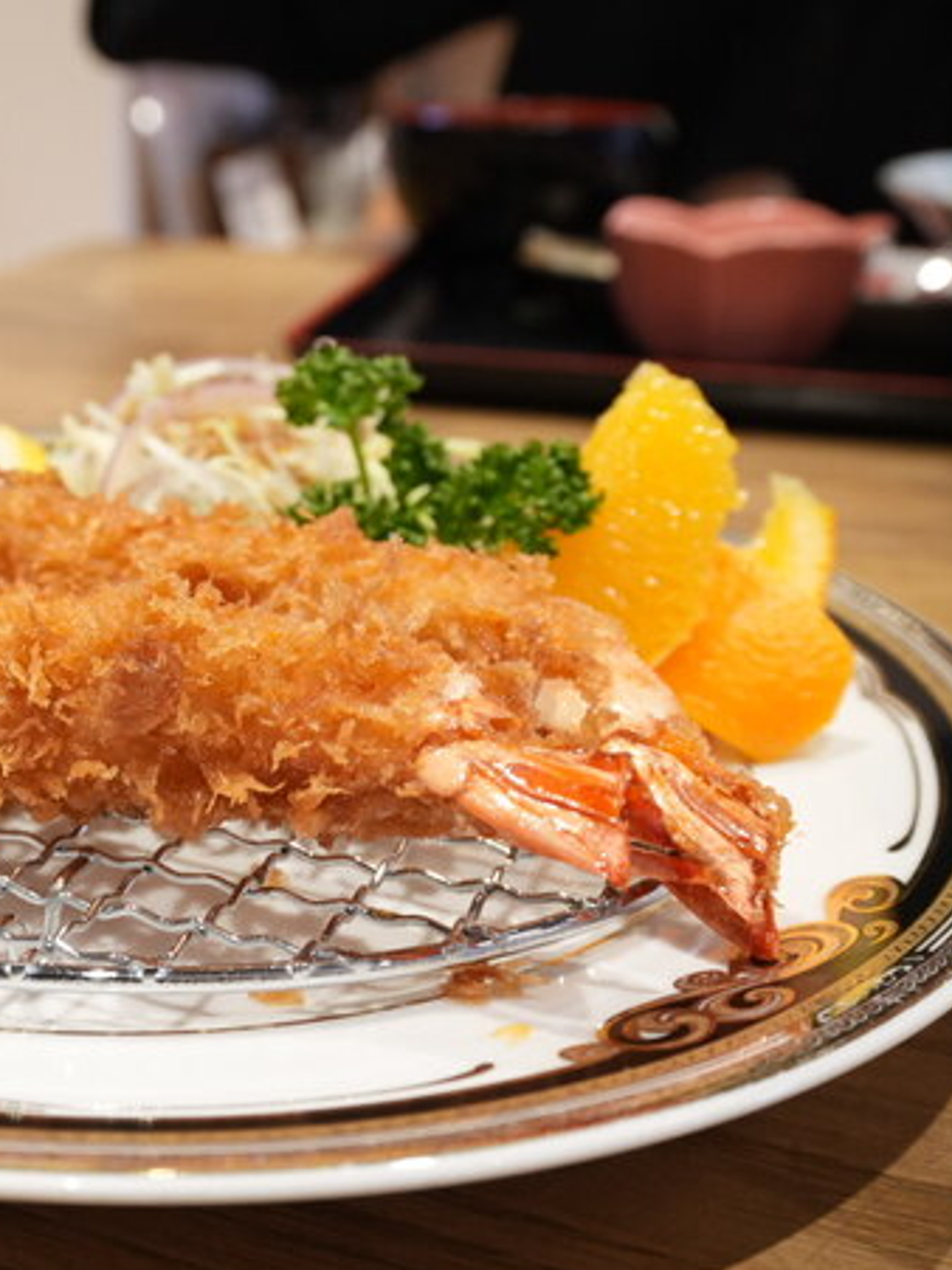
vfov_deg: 42.1
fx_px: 1651
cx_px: 11
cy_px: 636
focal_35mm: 45
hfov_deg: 30.1
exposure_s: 1/40
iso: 2500
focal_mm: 31
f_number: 8
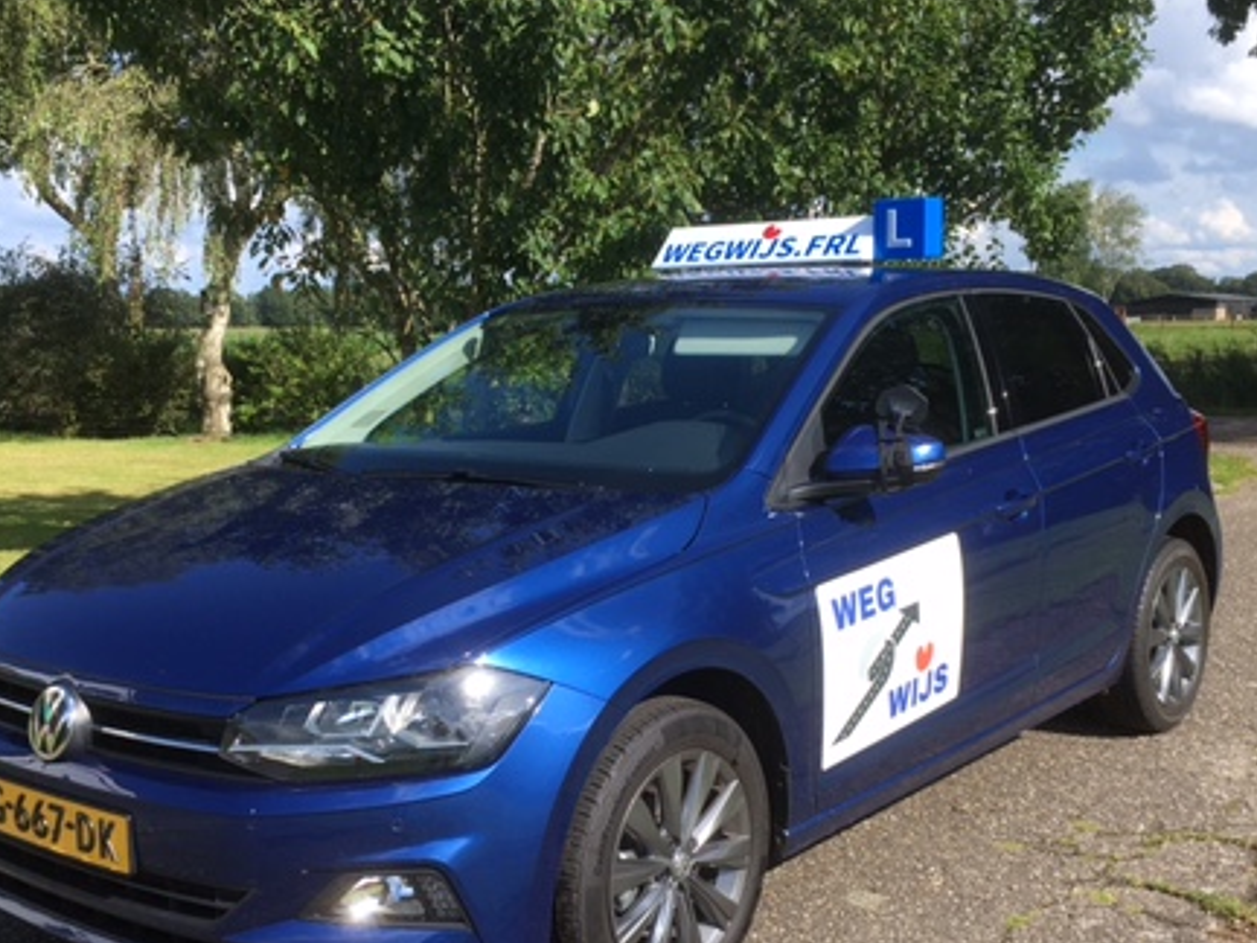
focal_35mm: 43
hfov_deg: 43.8
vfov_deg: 33.5
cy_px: 576
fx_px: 1561
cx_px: 588
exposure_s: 1/938
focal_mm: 4.15
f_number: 2.2
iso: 25
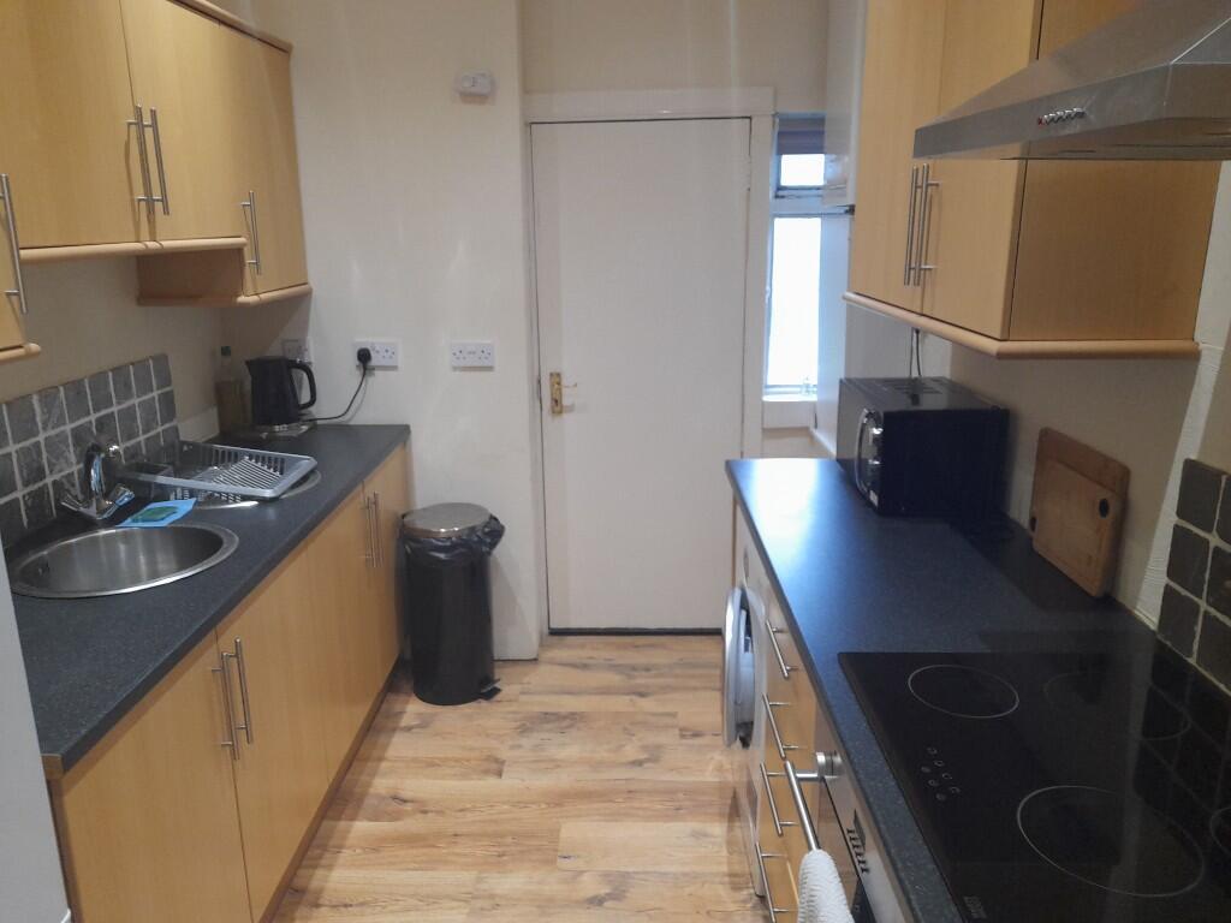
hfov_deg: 69.4
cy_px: 462
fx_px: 889
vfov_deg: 54.9
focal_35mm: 25
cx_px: 616
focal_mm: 4.6
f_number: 2
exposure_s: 1/50
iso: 250
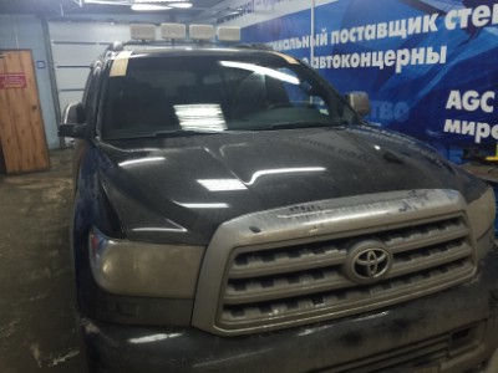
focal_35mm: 29
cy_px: 186
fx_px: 417
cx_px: 249
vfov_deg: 48.2
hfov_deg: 61.7
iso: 160
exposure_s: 1/33
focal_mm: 4.15
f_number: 2.2
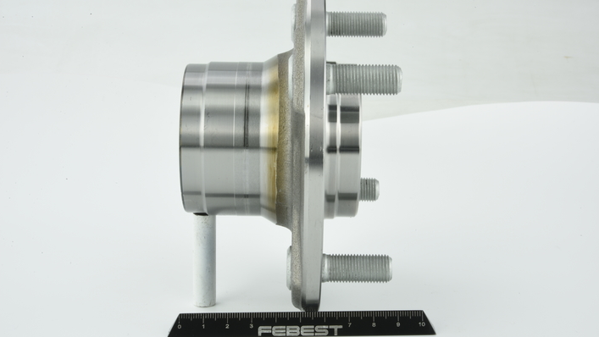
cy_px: 163
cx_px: 302
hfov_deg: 32.8
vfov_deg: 18.8
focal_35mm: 64
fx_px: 1017
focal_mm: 60
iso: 64
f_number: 32
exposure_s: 1/2
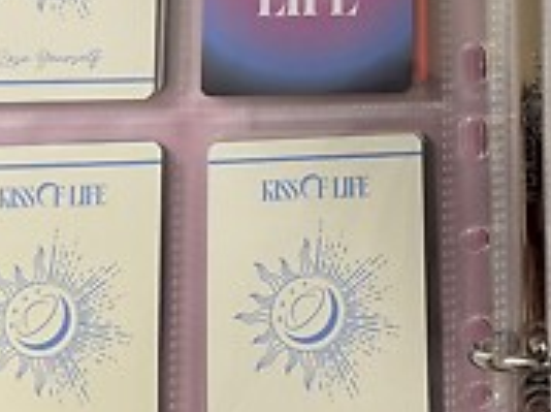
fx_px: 1415
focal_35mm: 89
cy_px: -94
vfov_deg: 15.9
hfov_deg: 21.5
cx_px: 508
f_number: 1.78
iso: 160
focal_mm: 6.76
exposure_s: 1/60
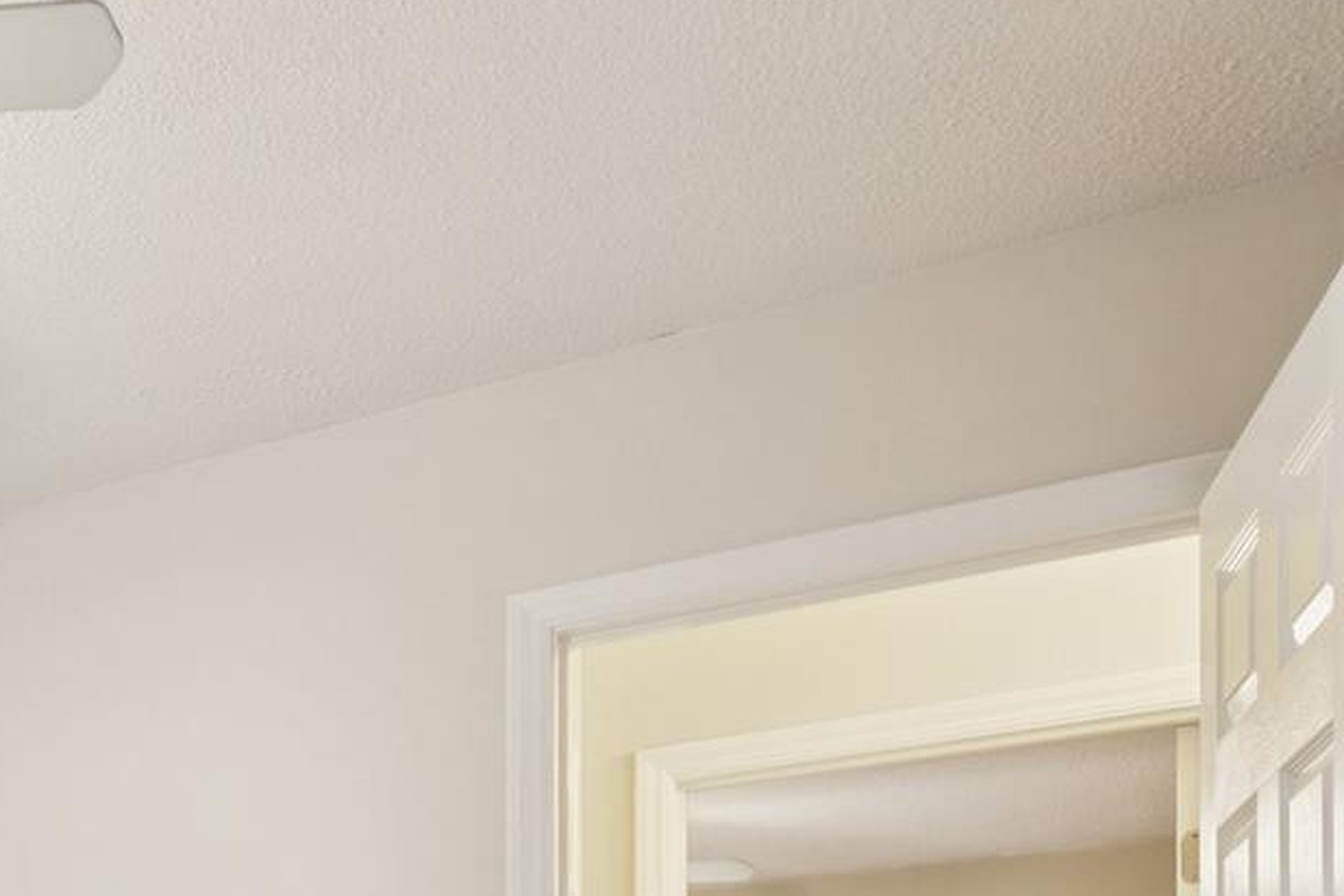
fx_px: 1979
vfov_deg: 21.7
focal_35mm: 53
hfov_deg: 27.6
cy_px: 1315
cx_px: -605
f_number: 8
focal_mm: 16
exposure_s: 1/8
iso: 400
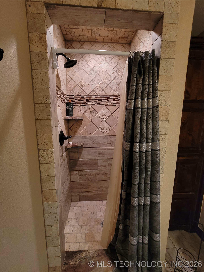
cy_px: 136
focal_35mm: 13
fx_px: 102
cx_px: 102
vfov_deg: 106.2
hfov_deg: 89.9
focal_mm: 2.2
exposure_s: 1/60
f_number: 2.2
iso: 400
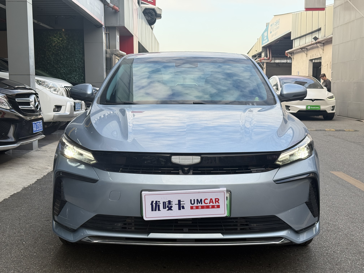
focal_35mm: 48
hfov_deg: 39.7
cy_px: 136
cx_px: 182
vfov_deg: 30.3
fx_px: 505
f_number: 1.78
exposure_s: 1/348
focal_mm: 6.76
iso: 80
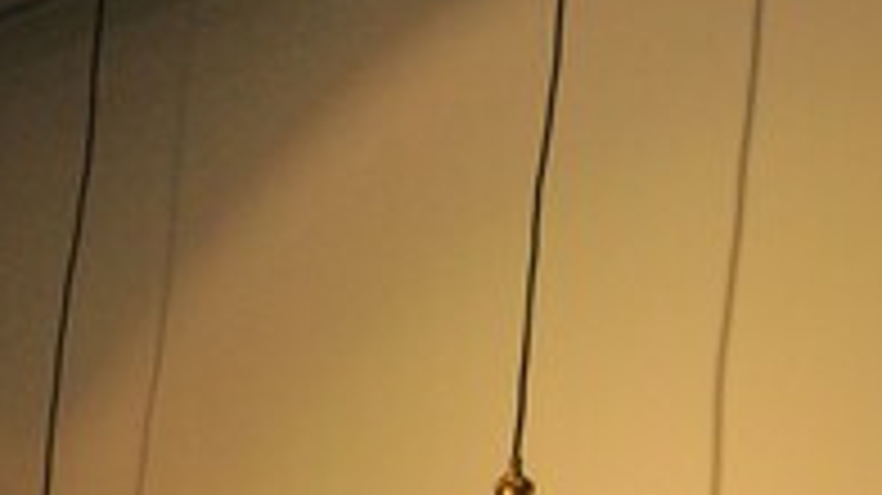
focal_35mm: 96
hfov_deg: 21.5
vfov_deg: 12.1
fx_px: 2251
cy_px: 677
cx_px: 22
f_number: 7.1
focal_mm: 25
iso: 1600
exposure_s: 1/400
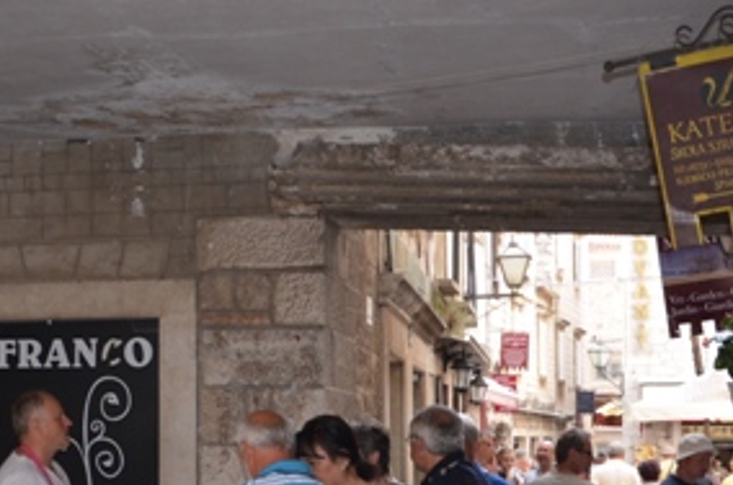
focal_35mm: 76
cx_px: 181
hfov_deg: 26.4
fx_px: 1544
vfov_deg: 17.7
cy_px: 374
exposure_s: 1/125
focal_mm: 18
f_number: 3.5
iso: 360
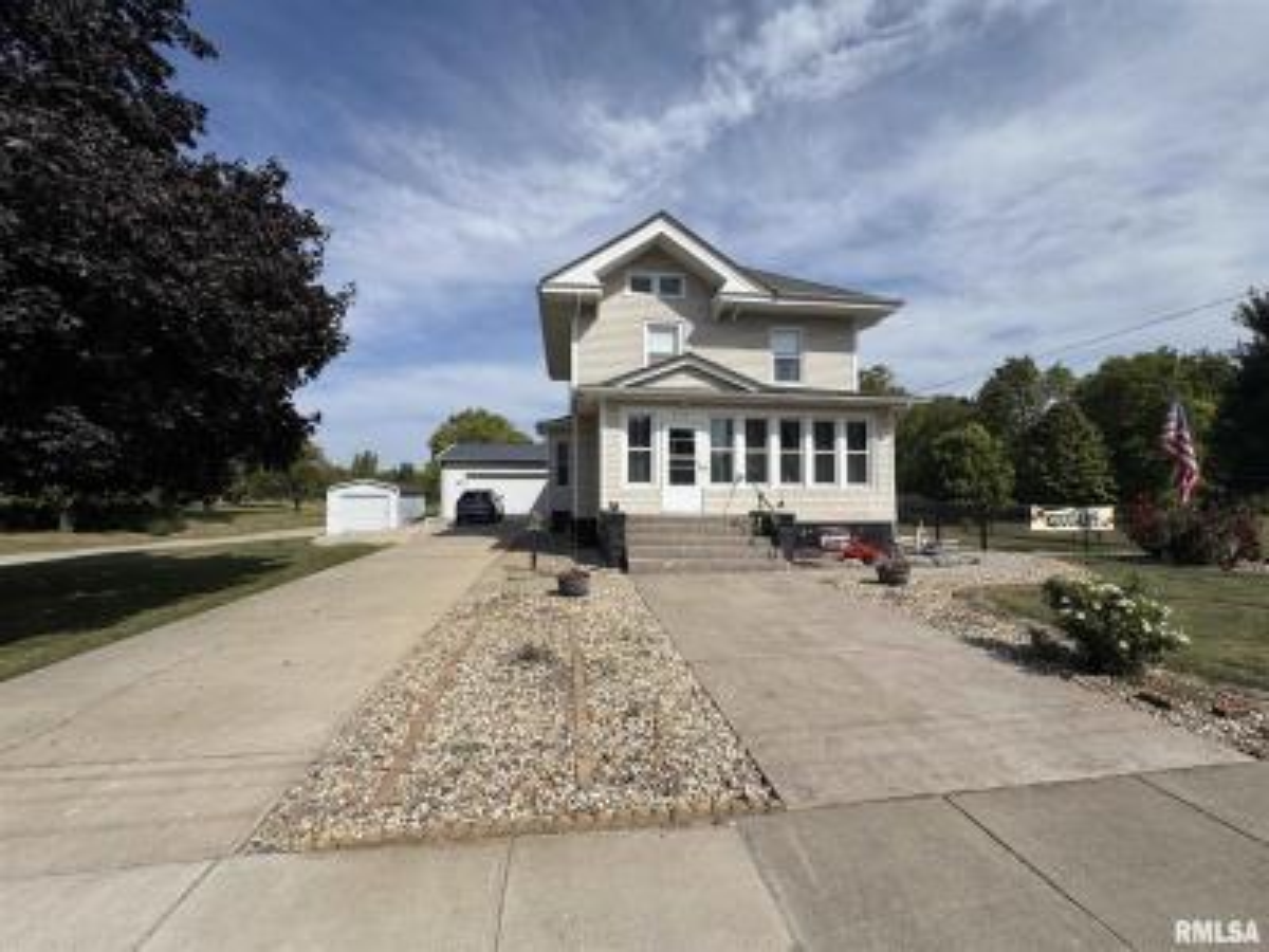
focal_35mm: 14
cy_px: 476
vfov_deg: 85.7
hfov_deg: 102.1
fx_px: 513
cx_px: 634
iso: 50
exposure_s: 1/3906
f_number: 2.2
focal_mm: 2.22
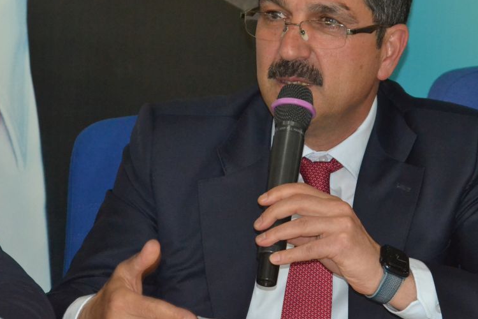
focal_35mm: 216
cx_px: 286
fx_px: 2868
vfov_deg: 6.4
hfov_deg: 9.5
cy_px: 142
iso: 3200
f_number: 5.6
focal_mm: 100
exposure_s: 1/60
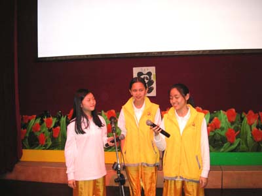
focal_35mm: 37
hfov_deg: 50.1
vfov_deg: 38.7
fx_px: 280
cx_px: 131
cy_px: 98
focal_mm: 6.1
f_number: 2.8
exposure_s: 1/45
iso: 160
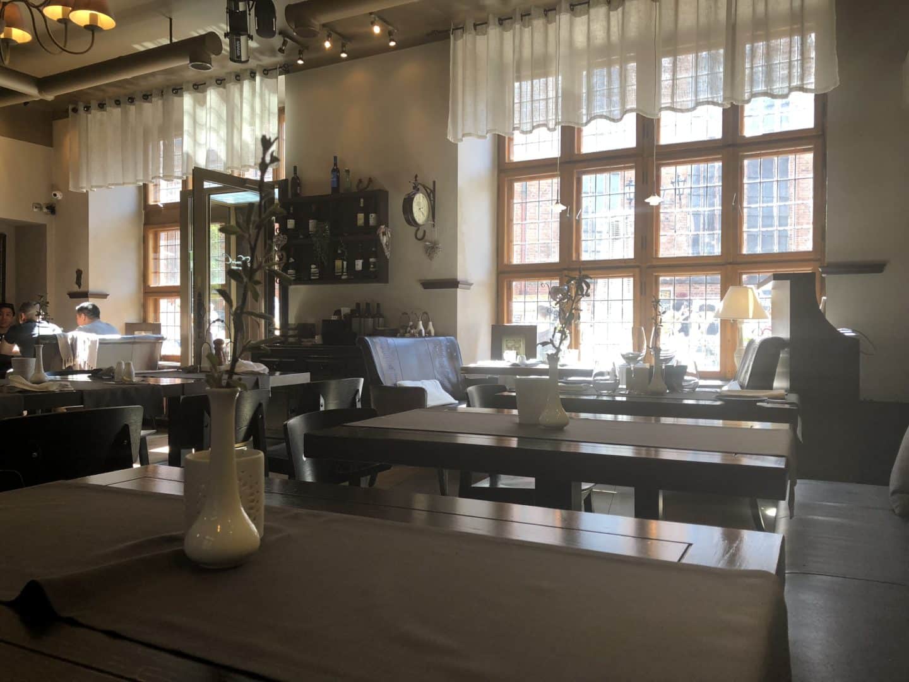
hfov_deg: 63.4
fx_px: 735
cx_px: 454
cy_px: 341
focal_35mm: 28
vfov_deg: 49.7
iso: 32
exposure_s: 1/50
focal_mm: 3.99
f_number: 1.8
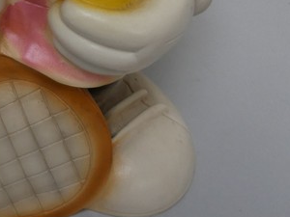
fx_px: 729
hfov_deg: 21.9
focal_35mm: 87
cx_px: 22
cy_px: -139
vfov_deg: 15.3
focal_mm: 4.3
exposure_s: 1/60
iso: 80
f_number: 3.3
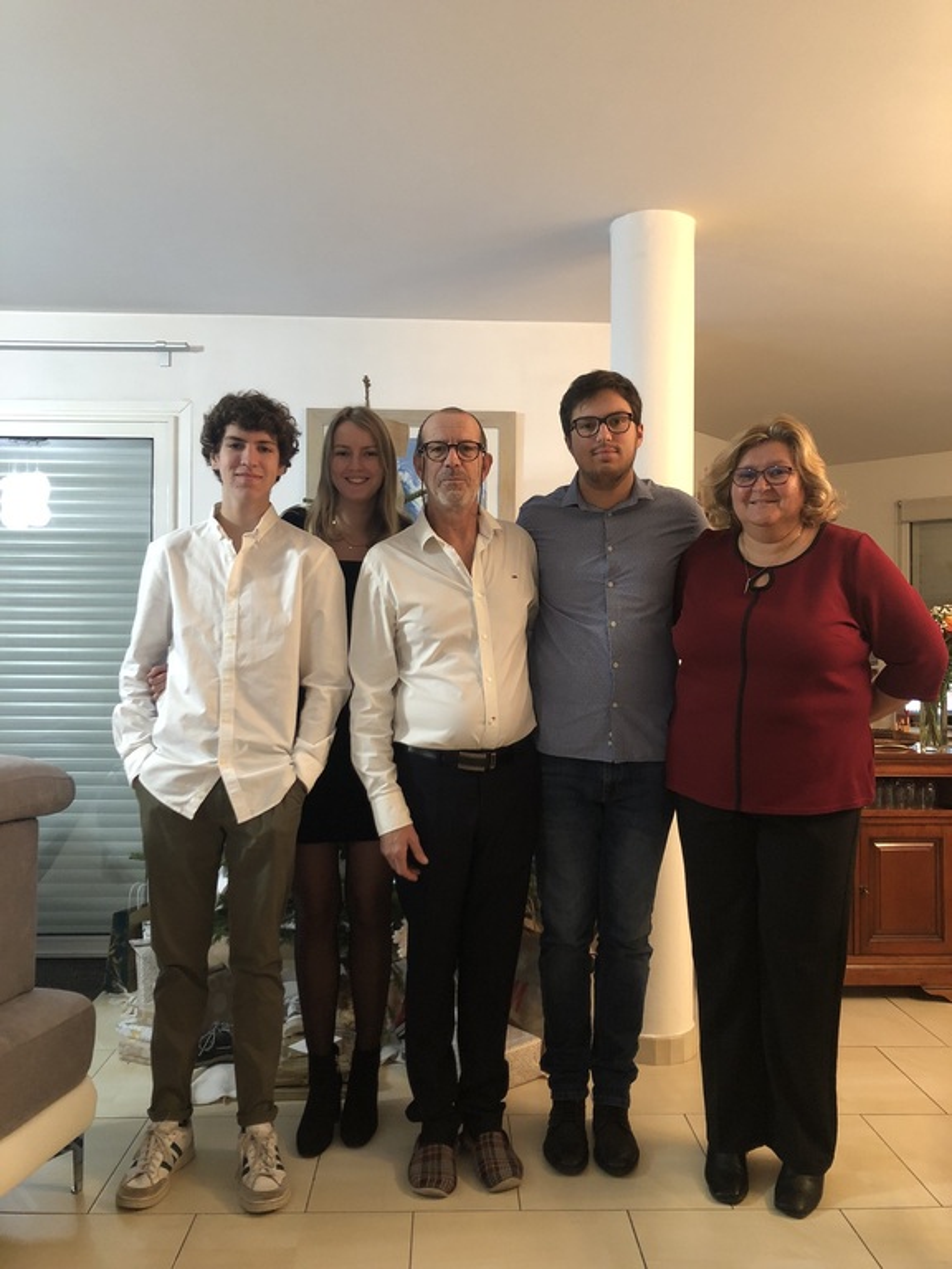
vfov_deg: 63.4
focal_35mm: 28
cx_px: 476
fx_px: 1027
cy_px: 634
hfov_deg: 49.7
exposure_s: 1/6
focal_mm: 3.99
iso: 80
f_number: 1.8
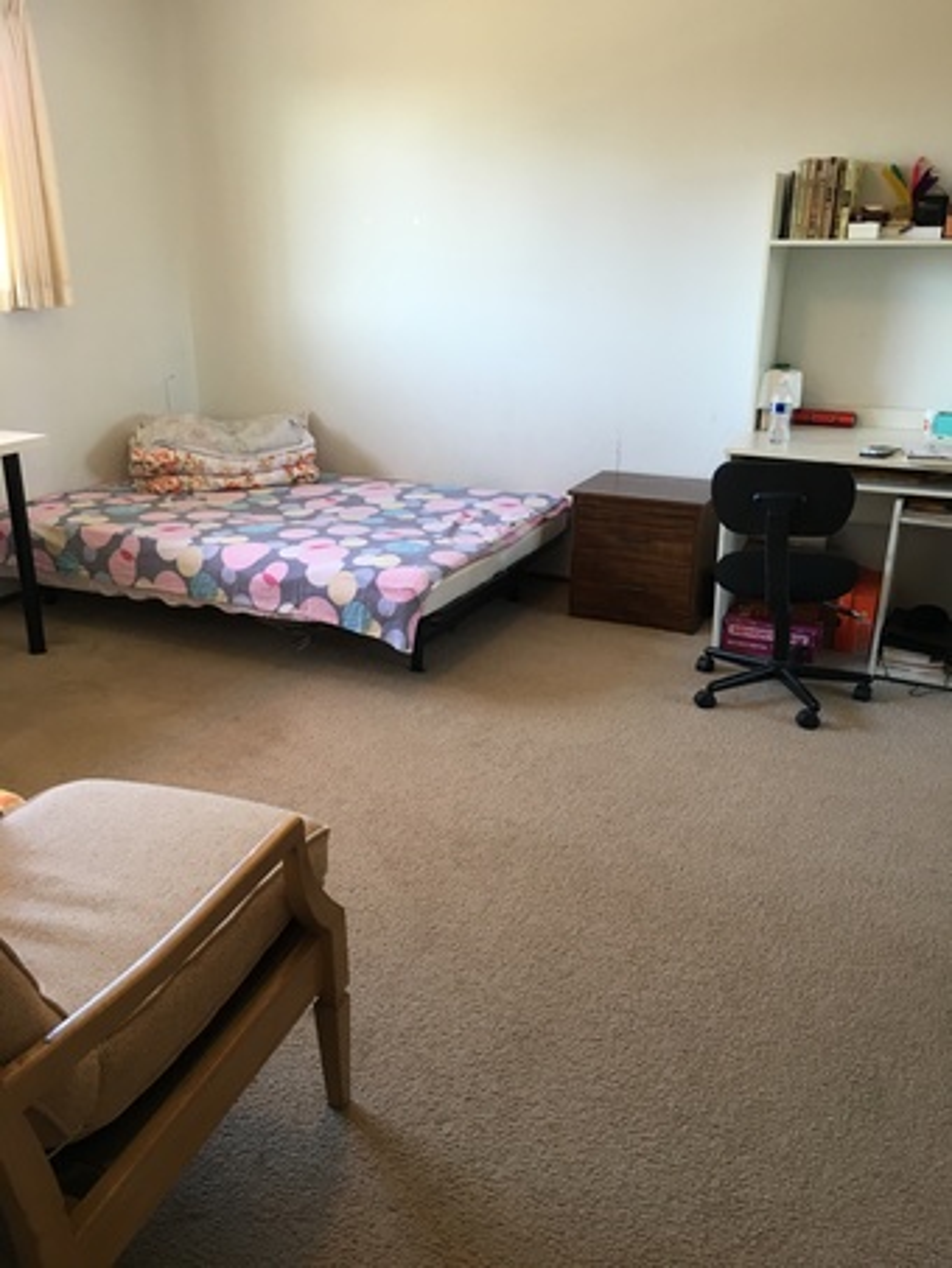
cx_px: 476
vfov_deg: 61.6
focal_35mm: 29
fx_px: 1063
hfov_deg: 48.2
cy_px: 634
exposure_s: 1/30
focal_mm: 4.15
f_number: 2.2
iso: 80
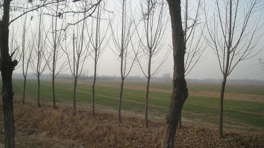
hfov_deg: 51.6
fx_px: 273
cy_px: 83
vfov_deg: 30.4
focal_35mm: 39
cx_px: 133
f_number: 2.8
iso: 50
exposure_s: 1/282
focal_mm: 5.7
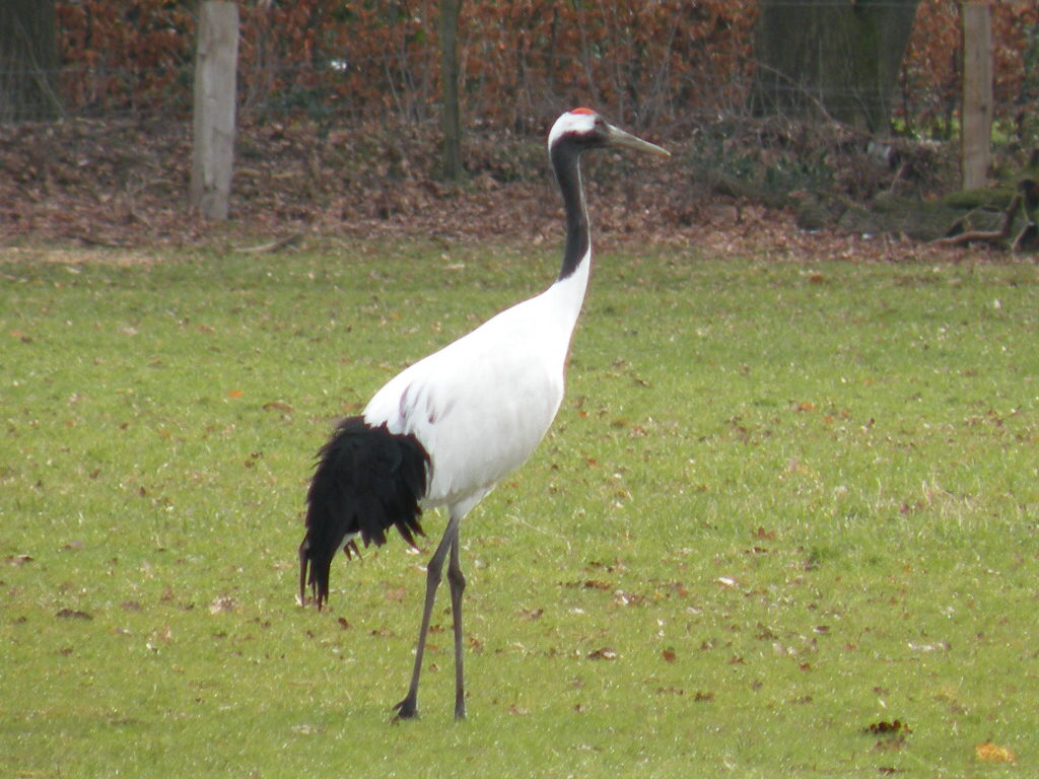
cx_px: 520
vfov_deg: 3.1
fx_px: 14587
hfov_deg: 4.1
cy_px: 390
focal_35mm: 486
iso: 64
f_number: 4.5
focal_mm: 84.2
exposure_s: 1/176
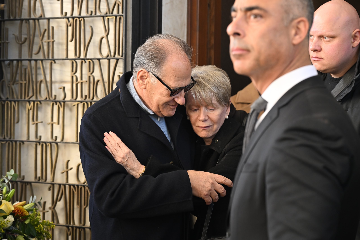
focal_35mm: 76
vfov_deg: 17.9
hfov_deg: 26.6
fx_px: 760
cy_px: 120
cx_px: 180
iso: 1400
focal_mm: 76
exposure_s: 1/500
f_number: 4.5
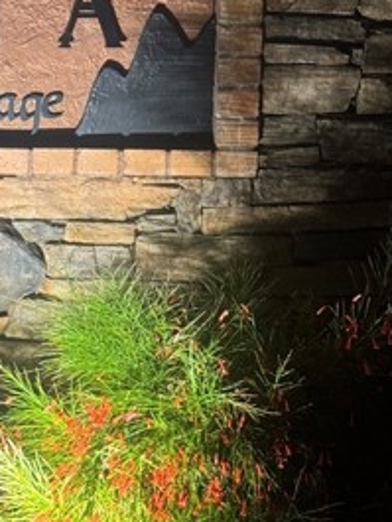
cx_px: -59
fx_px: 1750
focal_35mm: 116
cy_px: 51
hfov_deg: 12.5
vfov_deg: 16.7
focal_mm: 6.76
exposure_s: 1/40
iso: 250
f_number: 1.78
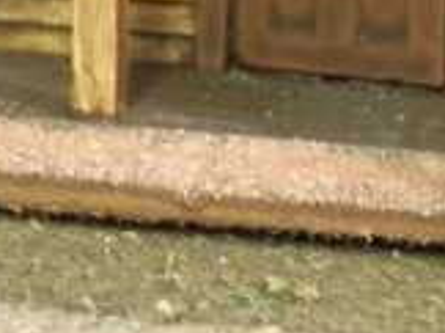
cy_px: -94
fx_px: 2593
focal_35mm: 202
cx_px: 261
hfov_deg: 9.8
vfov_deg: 7.3
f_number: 3.7
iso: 400
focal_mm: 10.99
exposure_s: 1/6
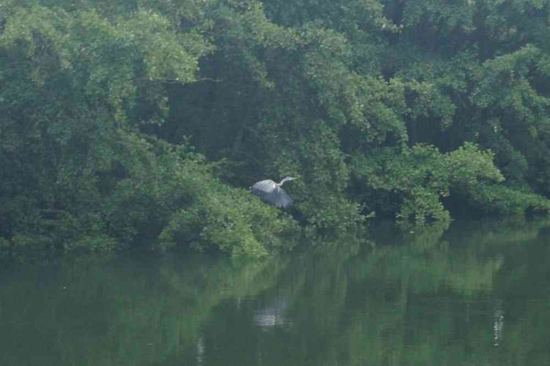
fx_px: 1260
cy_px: 183
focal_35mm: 82
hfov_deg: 24.6
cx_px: 275
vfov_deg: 16.5
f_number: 9
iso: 3200
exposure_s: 1/100
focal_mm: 55
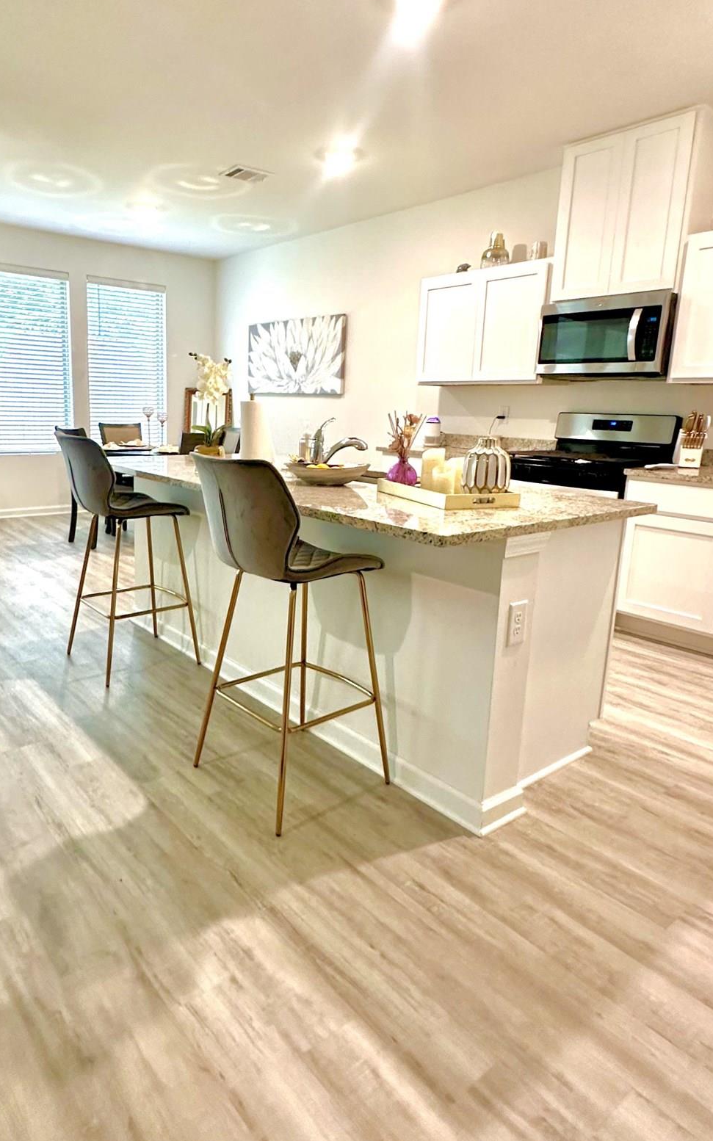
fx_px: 684
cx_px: 286
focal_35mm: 22
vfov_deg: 79.6
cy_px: 540
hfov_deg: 54.7
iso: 200
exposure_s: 1/60
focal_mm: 2.22
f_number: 2.2
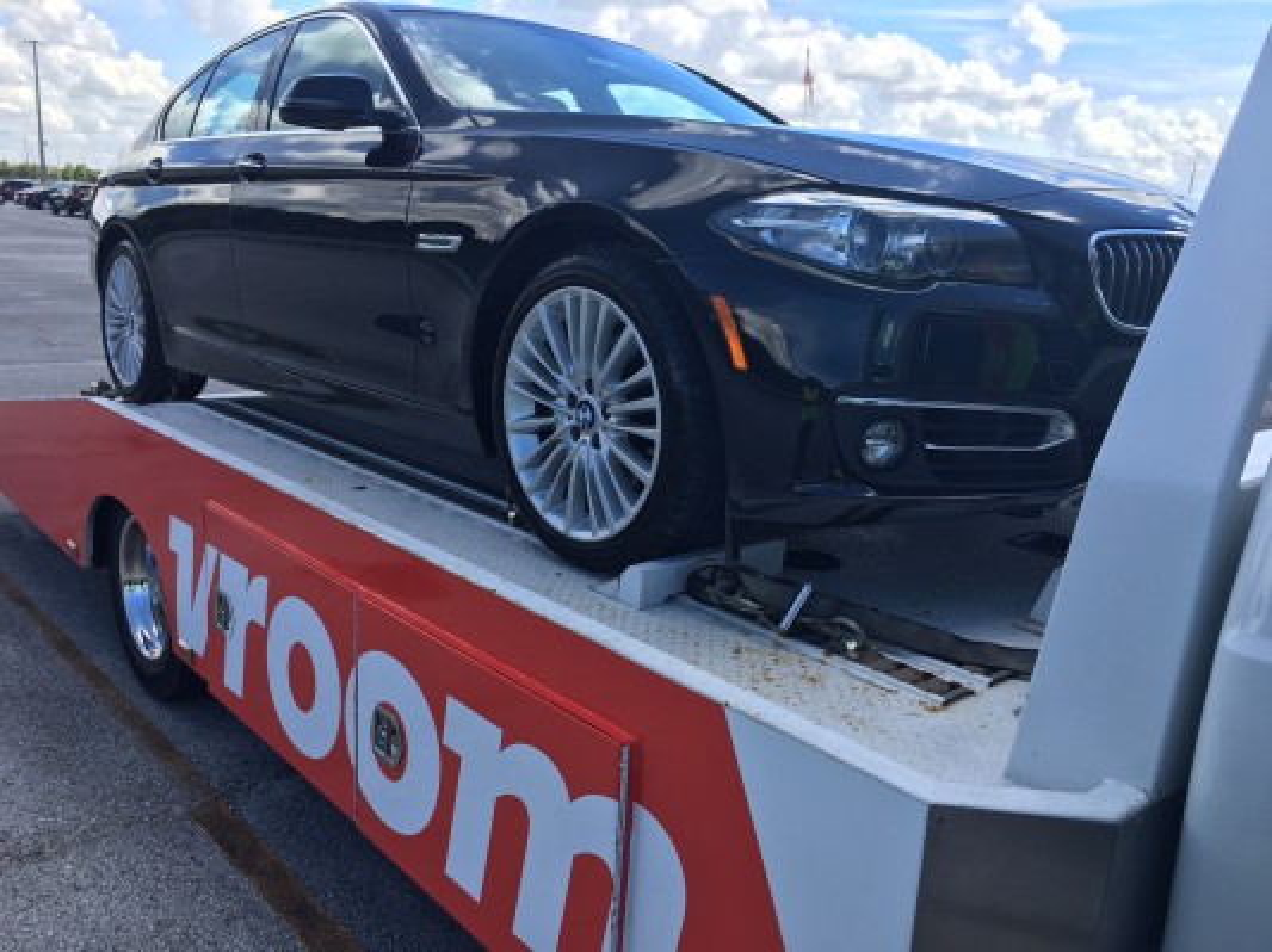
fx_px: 1065
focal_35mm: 29
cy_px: 476
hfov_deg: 61.7
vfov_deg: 48.2
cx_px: 636
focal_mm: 4.15
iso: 25
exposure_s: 1/686
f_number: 2.2
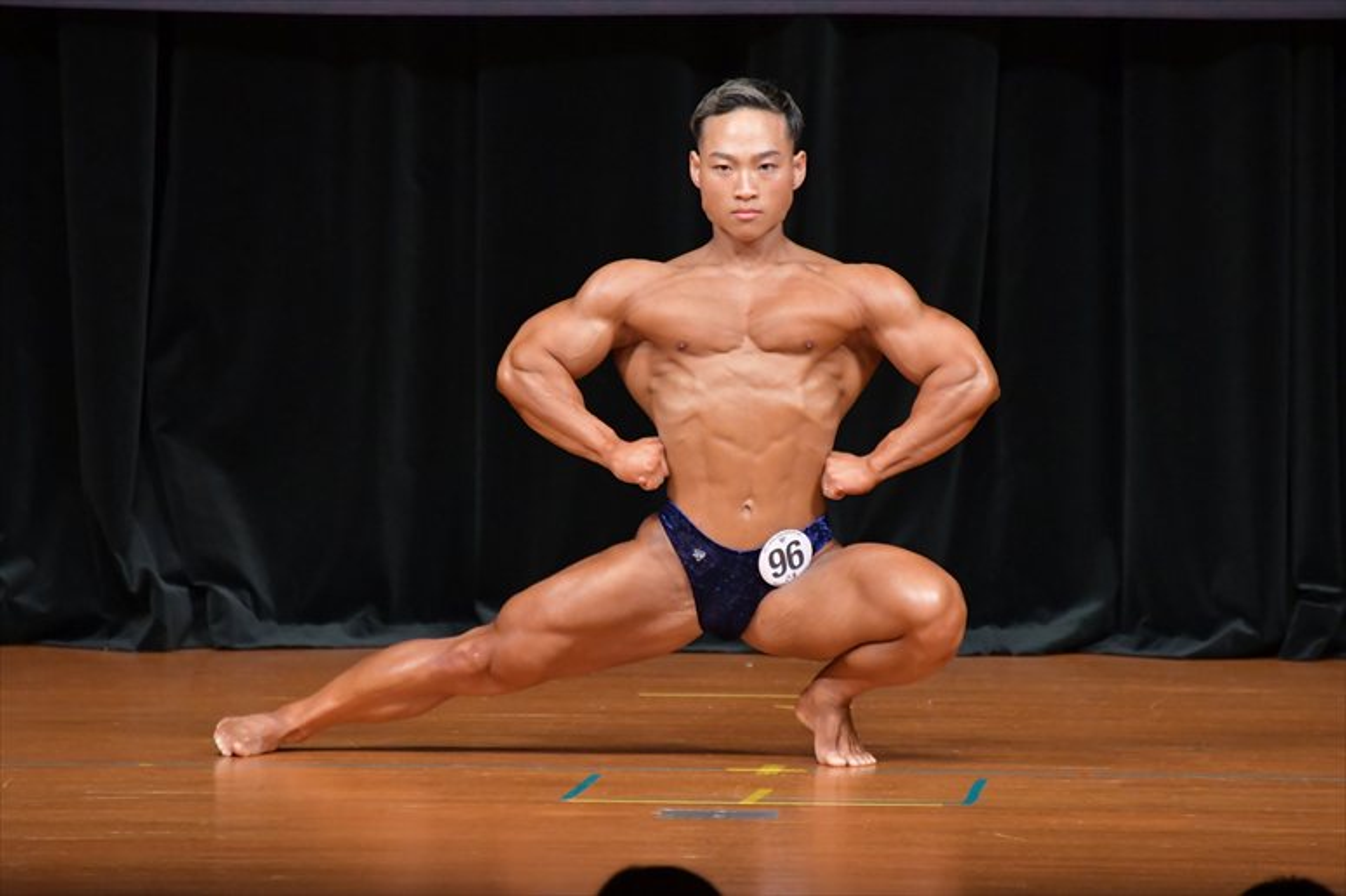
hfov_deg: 4.6
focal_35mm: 450
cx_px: 673
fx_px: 16817
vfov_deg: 3.1
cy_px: 448
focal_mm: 300
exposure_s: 1/400
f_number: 5.6
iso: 5000
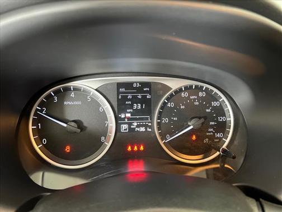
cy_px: 106
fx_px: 212
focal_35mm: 26
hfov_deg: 67.3
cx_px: 141
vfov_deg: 53.1
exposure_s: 1/40
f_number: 1.5
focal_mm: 5.7
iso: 500
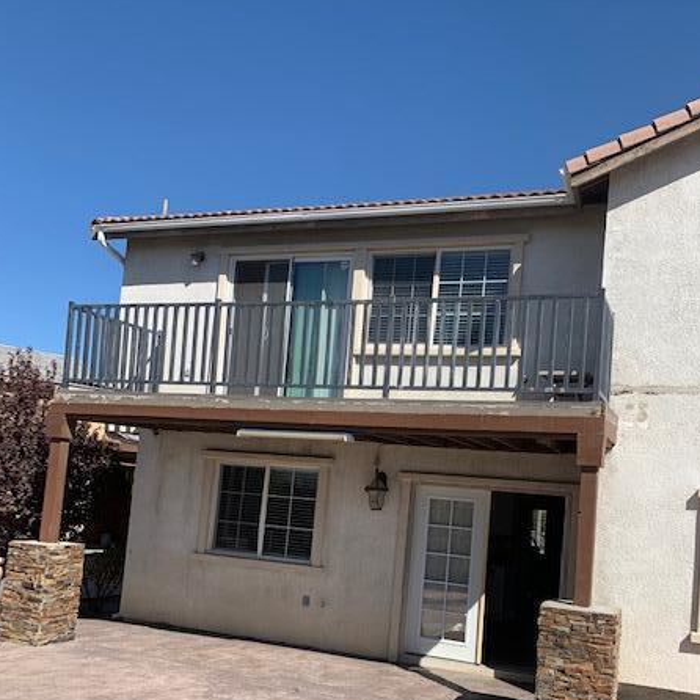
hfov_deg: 49.7
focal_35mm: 33
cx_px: 370
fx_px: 755
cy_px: 447
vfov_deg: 49.2
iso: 25
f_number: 1.8
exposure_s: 1/2611
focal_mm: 4.25
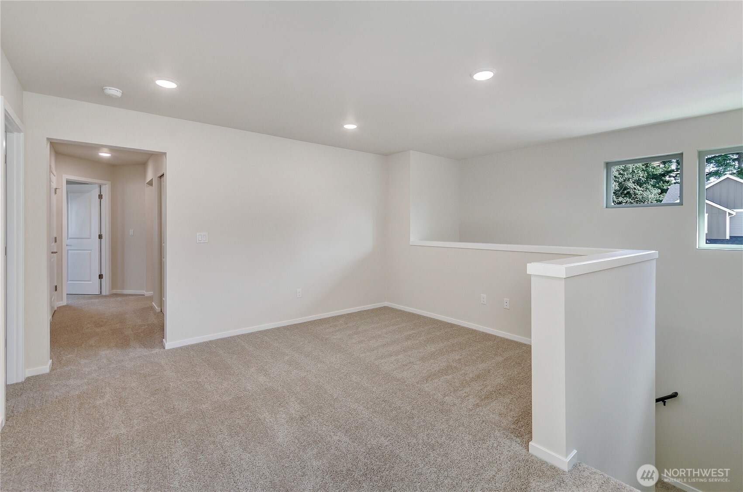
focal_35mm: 15
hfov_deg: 100.5
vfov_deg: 77.1
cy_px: 246
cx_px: 372
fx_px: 309
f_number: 7.1
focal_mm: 10
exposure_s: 1/20
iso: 160
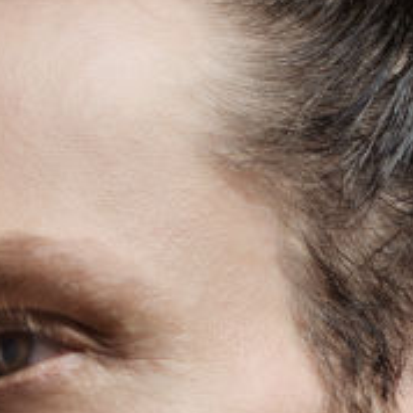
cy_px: 747
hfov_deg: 6.1
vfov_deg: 6.0
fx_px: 3861
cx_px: 154
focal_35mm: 286
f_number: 7.1
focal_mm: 50
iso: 250
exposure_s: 1/160
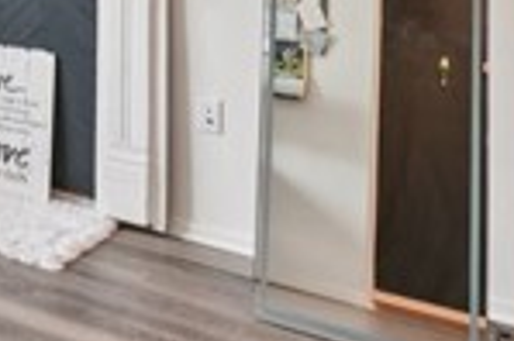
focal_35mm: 60
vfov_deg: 21.0
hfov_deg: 24.0
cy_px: -72
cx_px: -310
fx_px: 856
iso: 400
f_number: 9
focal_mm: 14
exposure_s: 1/13
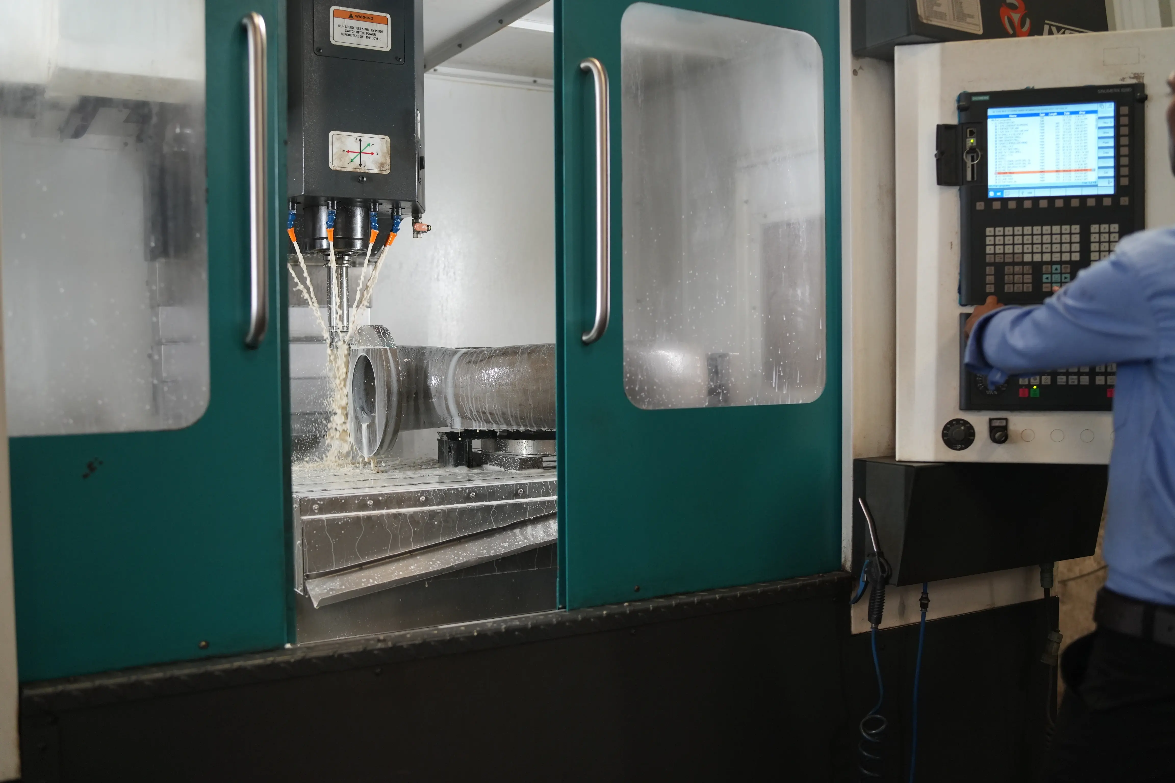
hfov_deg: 54.4
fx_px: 1142
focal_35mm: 35
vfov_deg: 37.9
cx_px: 588
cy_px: 392
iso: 2000
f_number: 2.2
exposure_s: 1/640
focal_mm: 35
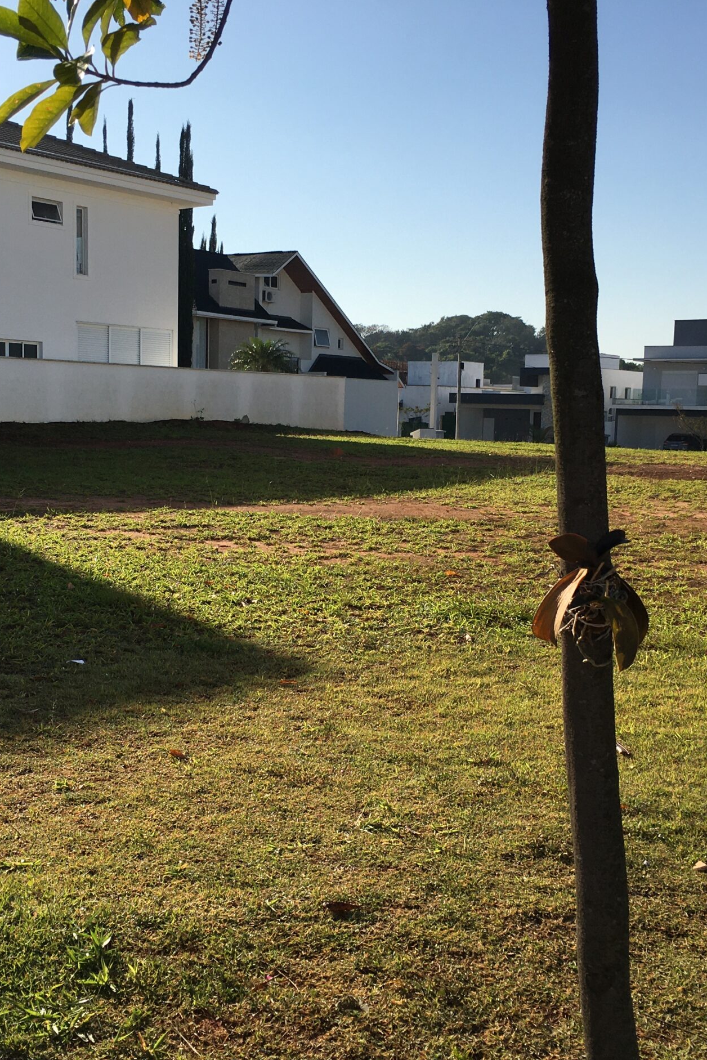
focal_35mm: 41
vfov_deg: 47.4
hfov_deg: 32.6
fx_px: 1207
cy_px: 538
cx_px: 316
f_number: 2.2
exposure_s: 1/1876
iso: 25
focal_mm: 4.15
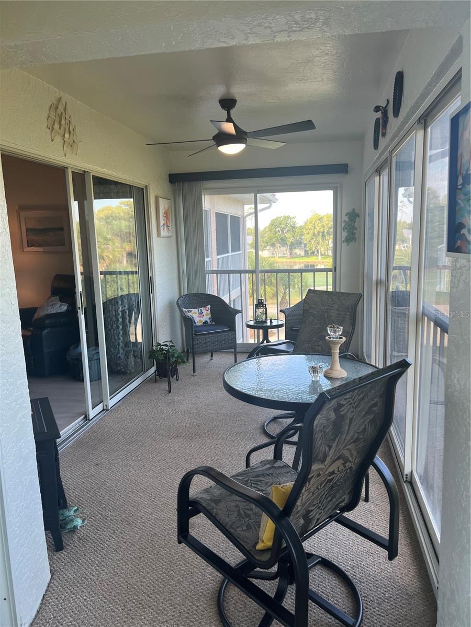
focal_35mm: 26
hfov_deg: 53.1
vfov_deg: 67.3
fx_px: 472
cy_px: 314
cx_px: 236
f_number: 1.5
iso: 40
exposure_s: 1/121
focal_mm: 5.7
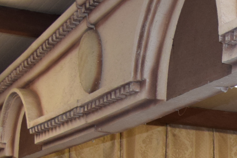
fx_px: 1093
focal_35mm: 166
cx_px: 484
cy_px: 292
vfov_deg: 8.0
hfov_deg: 11.2
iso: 900
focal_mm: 22
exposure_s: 1/60
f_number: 3.8
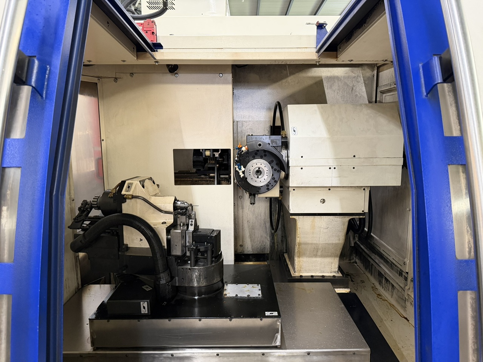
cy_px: 181
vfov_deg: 56.8
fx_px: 335
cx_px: 242
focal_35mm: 24
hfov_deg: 71.6
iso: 400
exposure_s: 1/50
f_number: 1.78
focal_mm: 6.76
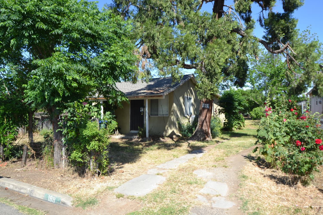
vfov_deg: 53.1
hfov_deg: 73.7
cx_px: 162
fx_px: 215
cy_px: 108
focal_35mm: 24
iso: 100
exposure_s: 1/200
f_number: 7.1
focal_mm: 16
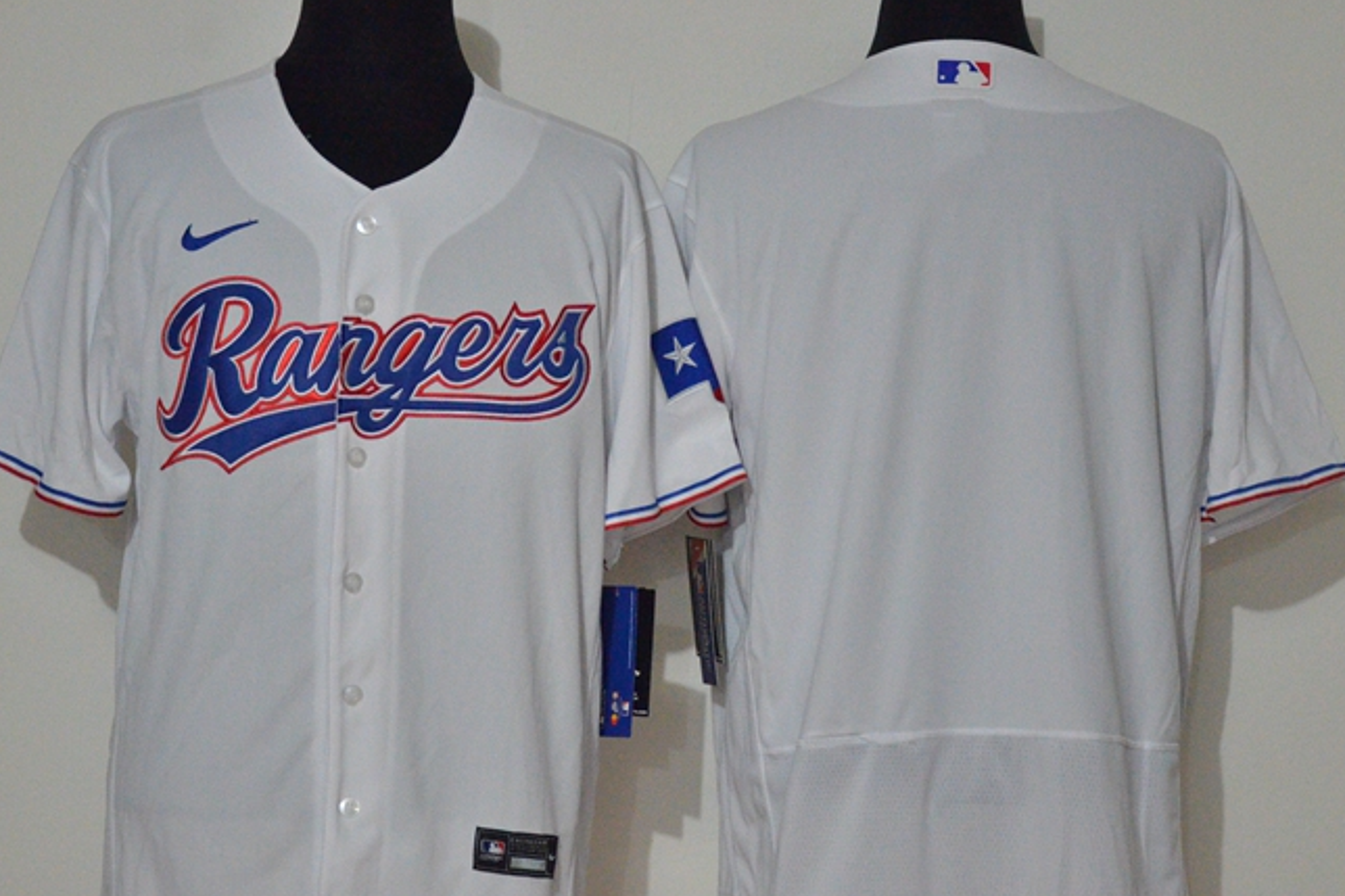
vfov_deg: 14.7
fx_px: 3473
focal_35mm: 93
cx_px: 650
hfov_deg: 21.9
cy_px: 466
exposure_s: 1/60
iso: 4000
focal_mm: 50
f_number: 4.8
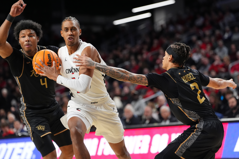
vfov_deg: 9.6
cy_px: 80
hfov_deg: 14.3
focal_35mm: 143
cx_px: 120
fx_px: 949
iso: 4000
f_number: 3.2
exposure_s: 1/1600
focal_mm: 143
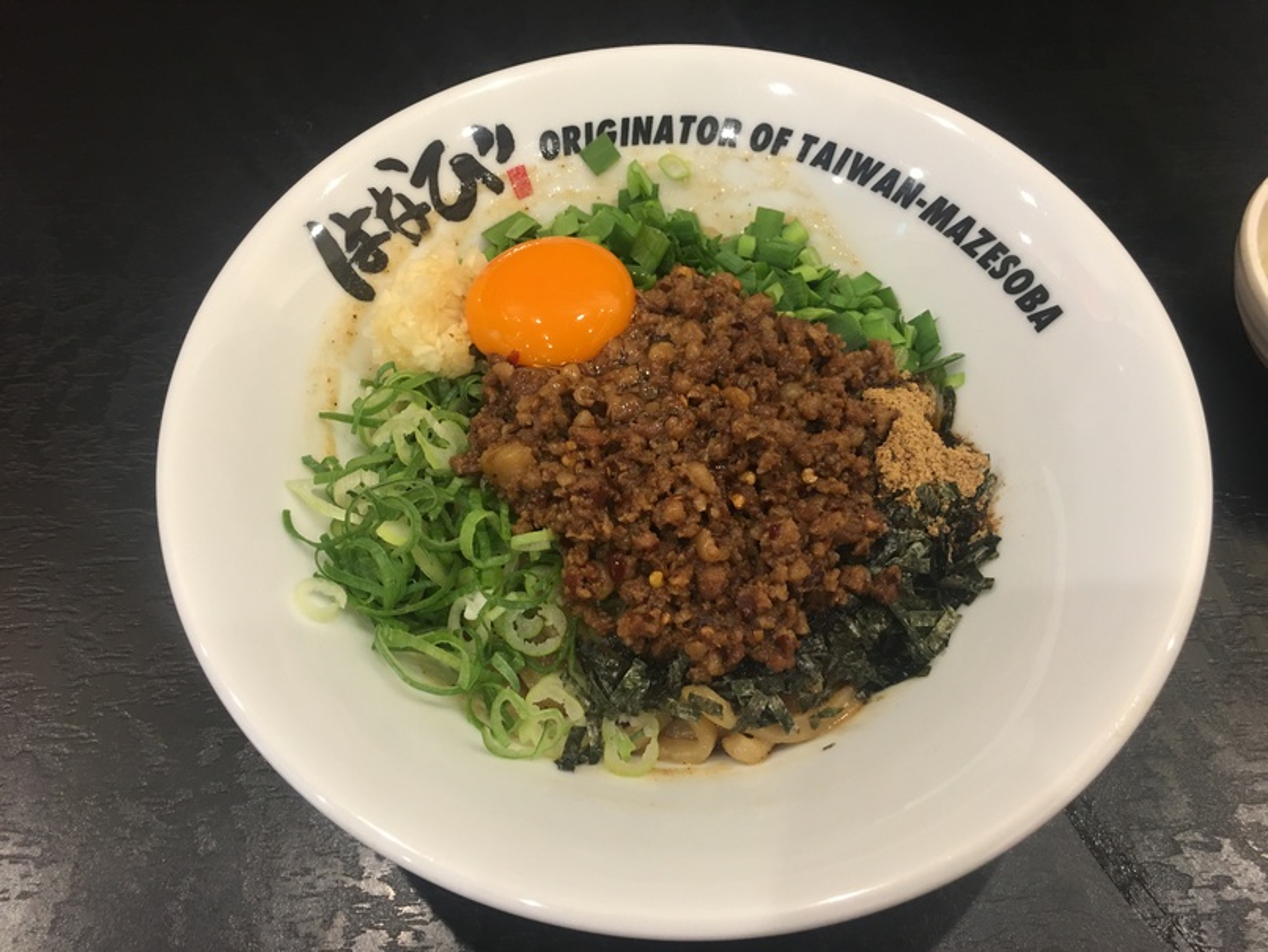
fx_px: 1063
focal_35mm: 29
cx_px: 634
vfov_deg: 48.3
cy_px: 476
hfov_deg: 61.6
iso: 50
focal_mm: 4.15
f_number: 2.2
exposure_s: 1/15
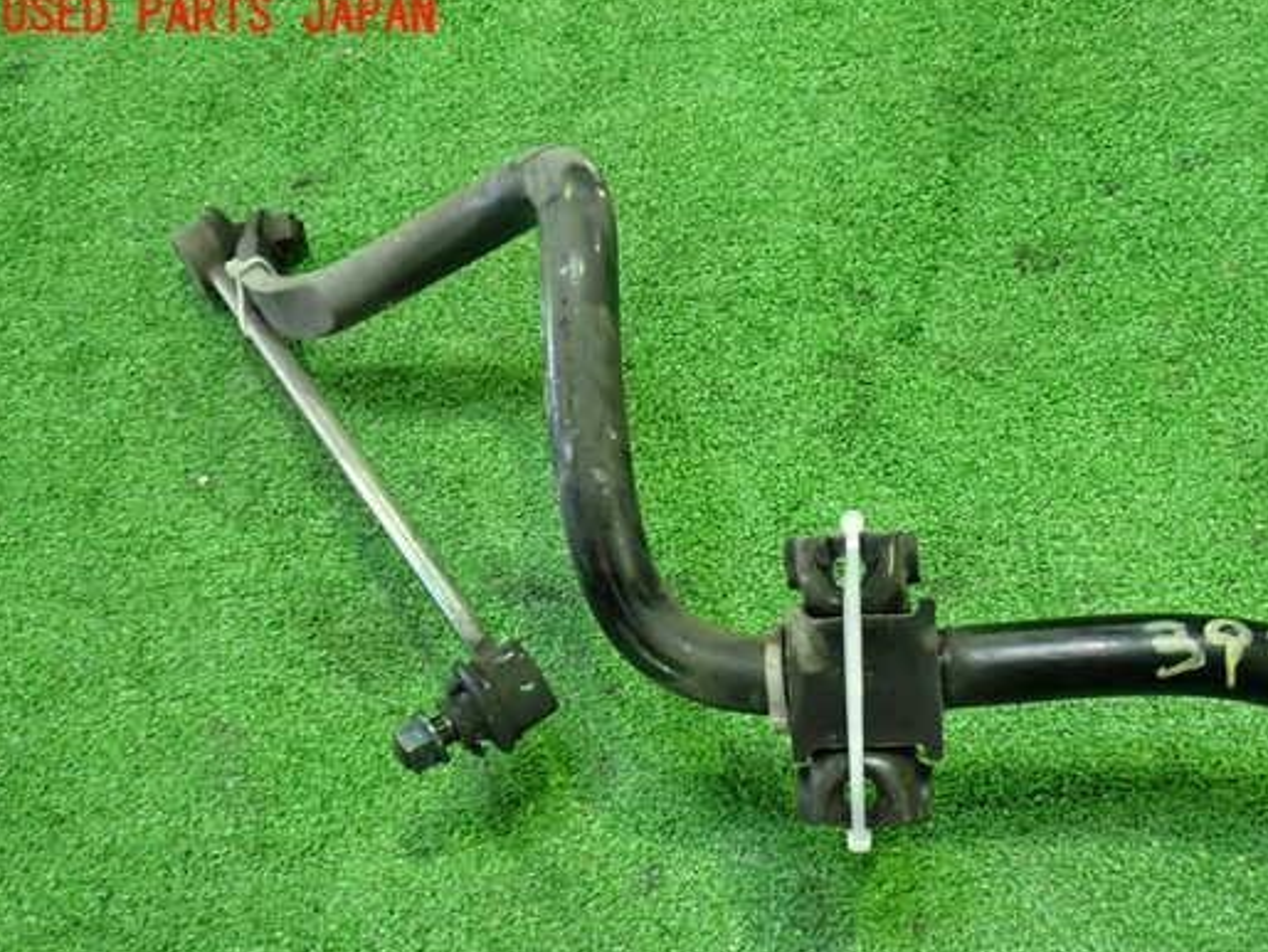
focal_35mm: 35
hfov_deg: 52.4
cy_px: 540
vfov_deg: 40.6
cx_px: 728
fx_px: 1283
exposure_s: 1/30
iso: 640
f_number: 2.3
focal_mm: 5.4
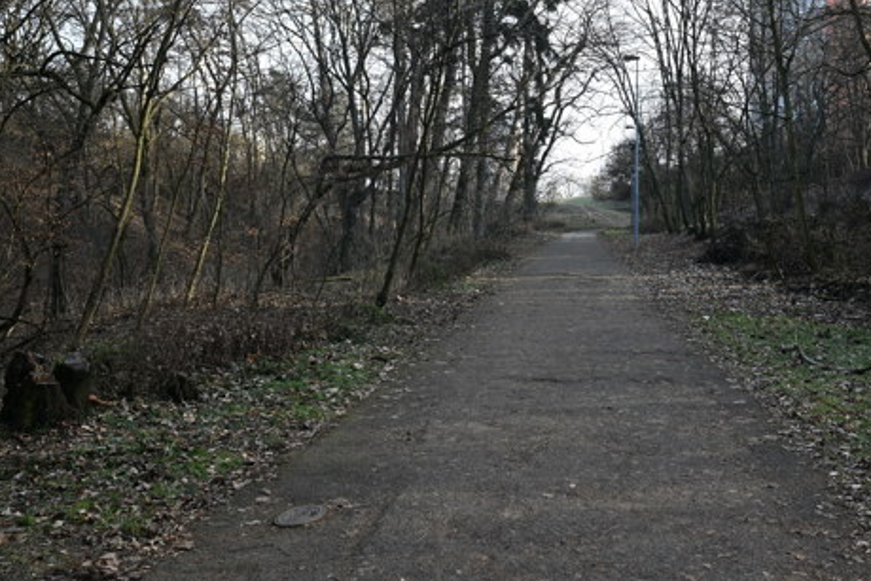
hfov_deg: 52.5
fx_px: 871
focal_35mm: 36
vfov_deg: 36.8
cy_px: 238
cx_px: 553
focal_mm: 24
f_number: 5
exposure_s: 1/250
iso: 320
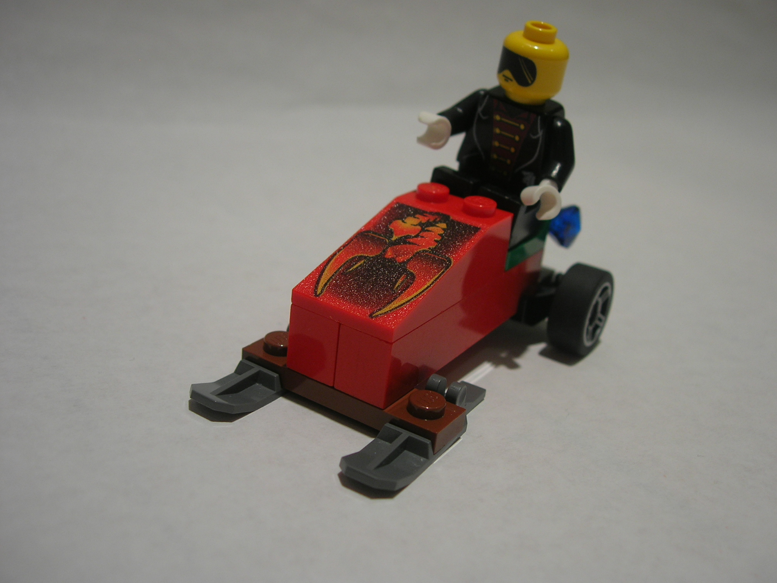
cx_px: 419
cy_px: 276
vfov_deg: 35.1
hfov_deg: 45.7
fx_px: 920
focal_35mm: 41
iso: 64
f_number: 2.8
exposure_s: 1/43.1
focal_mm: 7.8
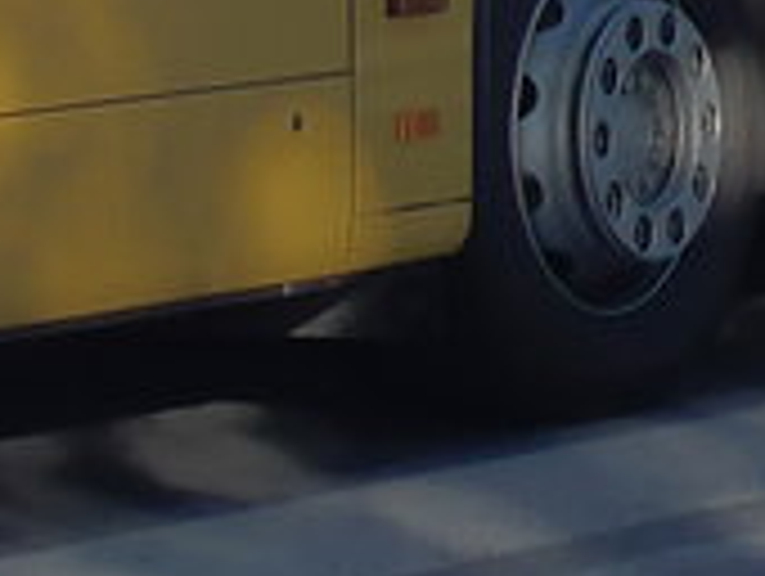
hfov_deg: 5.4
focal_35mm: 366
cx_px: 284
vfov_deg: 3.9
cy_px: -1156
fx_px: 8100
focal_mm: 10.7
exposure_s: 1/800
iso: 160
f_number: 3.3
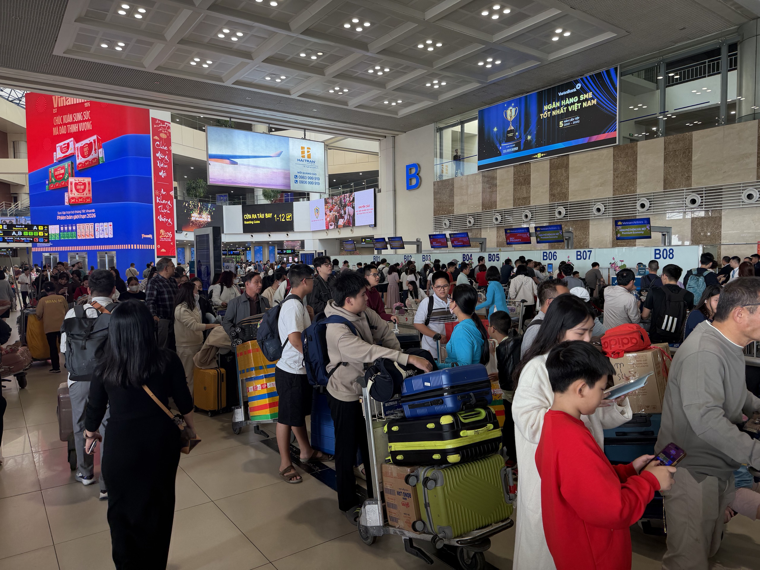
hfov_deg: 71.6
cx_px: 380
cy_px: 285
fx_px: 527
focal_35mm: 24
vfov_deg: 56.8
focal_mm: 6.76
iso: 64
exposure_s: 1/100
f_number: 1.78
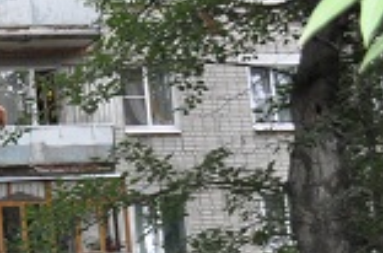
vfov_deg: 13.4
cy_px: 253
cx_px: -273
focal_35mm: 100
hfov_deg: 17.3
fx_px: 1061
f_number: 3.5
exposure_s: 1/125
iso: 800
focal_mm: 18
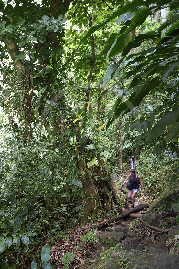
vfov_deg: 63.7
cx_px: 90
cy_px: 134
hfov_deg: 44.9
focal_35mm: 29
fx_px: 216
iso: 200
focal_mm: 29
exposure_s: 1/25
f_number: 6.3
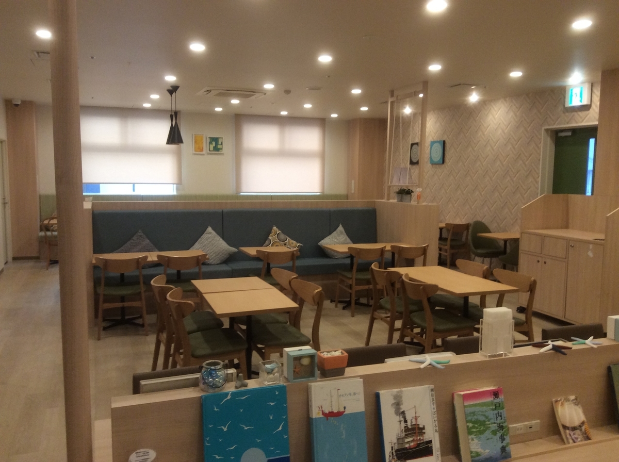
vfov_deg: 44.0
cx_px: 310
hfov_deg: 56.9
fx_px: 571
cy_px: 231
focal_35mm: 32
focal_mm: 3.3
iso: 100
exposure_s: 1/24
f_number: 2.4
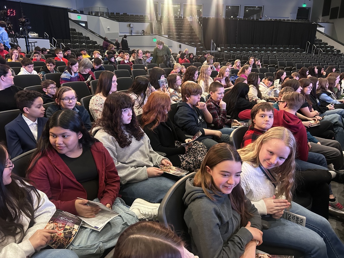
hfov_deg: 67.3
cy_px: 129
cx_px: 172
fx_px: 258
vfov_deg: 53.1
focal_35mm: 26
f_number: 1.5
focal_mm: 5.7
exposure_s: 1/42
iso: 500
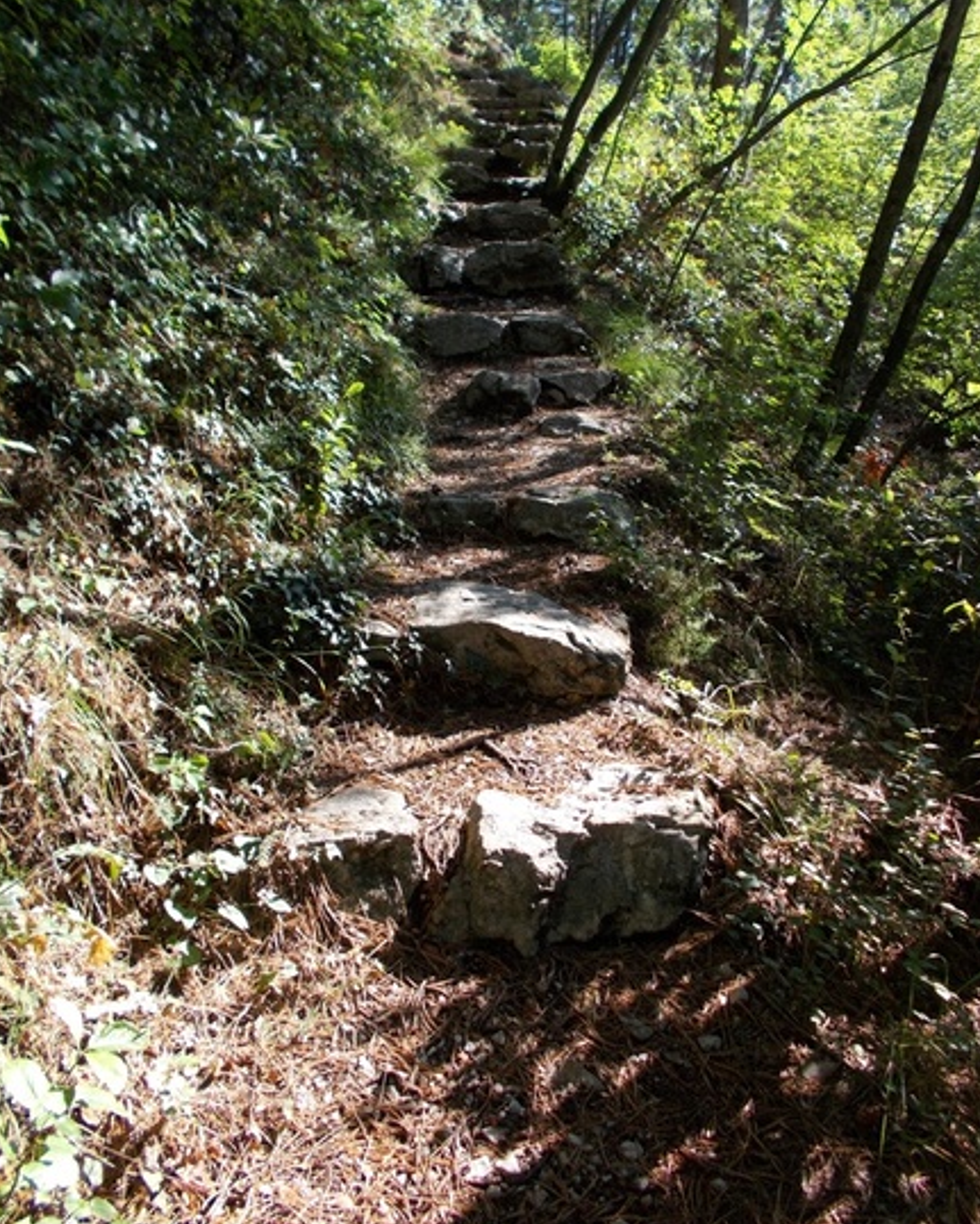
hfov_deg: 51.6
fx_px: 1014
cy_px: 555
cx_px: 499
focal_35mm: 28
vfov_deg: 62.1
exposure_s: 1/160
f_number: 3.2
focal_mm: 4.6
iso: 80
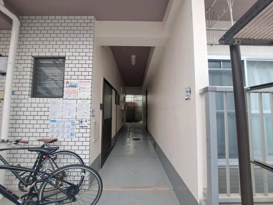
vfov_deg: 89.9
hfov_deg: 106.2
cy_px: 102
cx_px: 136
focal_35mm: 13
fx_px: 103
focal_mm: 1.74
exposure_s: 1/50
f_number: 2.2
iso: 50
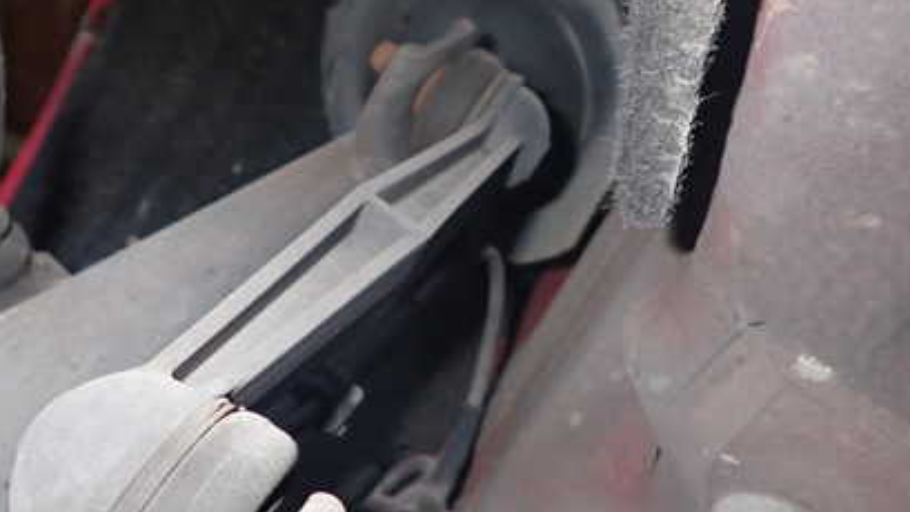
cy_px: 232
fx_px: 965
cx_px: 400
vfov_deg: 29.7
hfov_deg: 50.4
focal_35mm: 40
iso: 400
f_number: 5.6
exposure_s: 1/30
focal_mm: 4.5
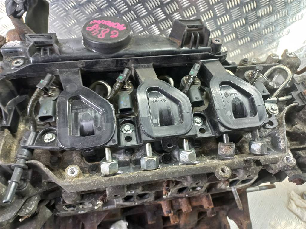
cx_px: 153
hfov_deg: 69.4
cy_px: 114
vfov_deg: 54.9
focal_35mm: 25
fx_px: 221
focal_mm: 4.6
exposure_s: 1/50
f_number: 1.8
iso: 200
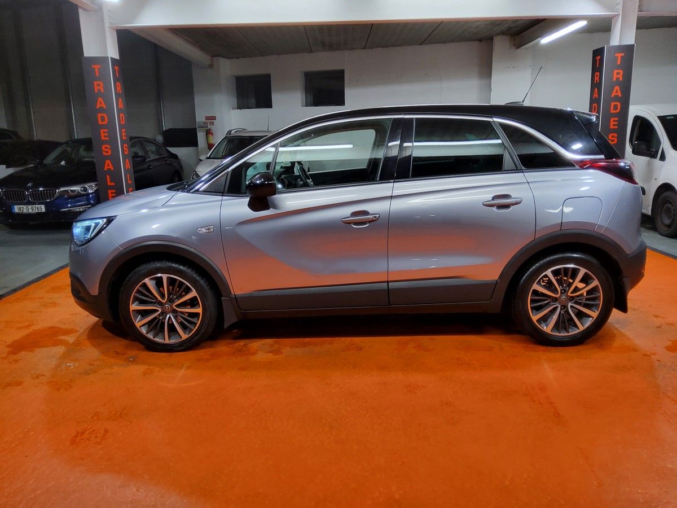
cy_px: 254
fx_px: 508
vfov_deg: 53.1
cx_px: 338
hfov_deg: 67.3
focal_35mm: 26
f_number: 2
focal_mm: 3.08
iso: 160
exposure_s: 1/50
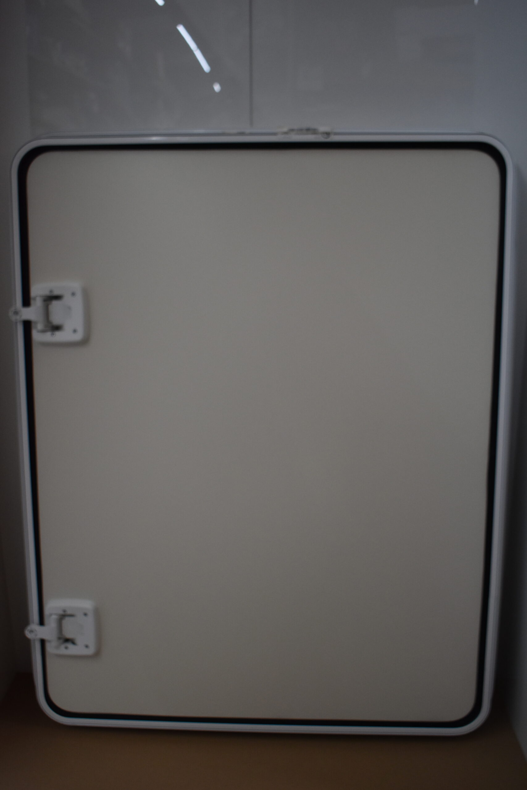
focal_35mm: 33
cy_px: 395
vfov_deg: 57.2
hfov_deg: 40.0
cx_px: 264
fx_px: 724
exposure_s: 1/125
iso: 1000
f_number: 3.8
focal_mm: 22
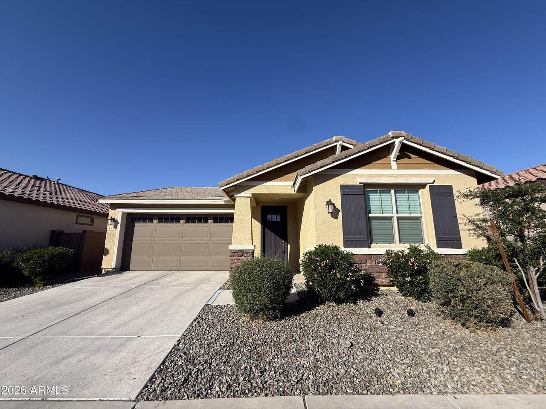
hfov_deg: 102.1
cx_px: 273
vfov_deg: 85.7
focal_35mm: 14
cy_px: 204
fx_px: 221
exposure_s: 1/2841
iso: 50
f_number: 2.2
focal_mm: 2.22
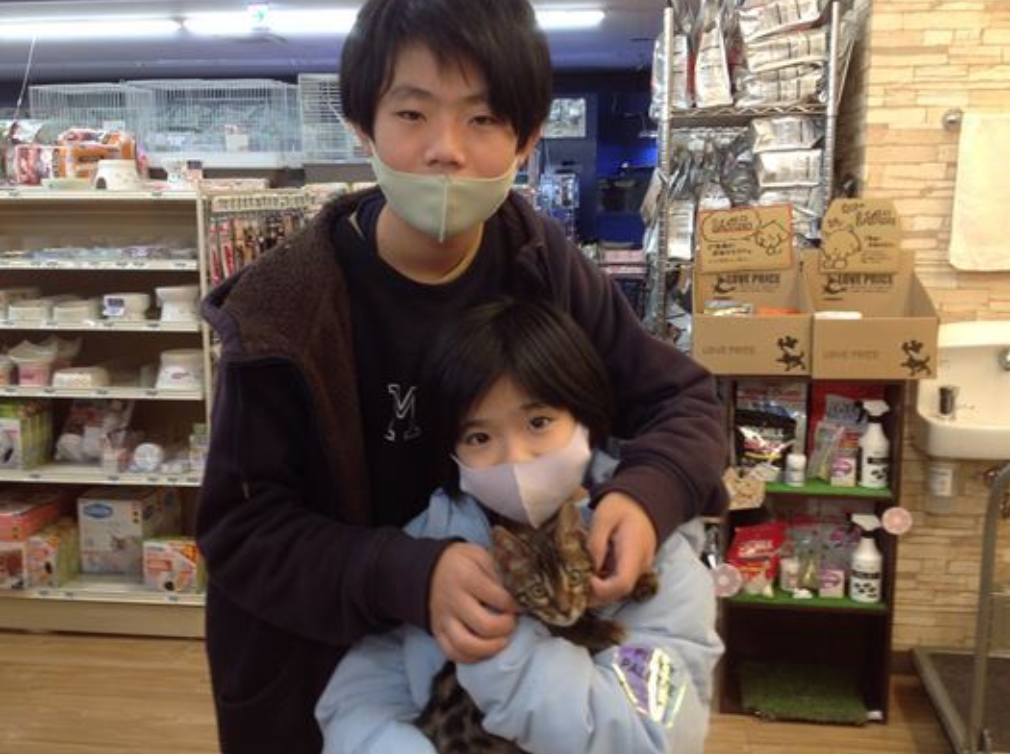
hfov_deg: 46.9
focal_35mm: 40
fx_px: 1165
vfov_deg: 35.9
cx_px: 512
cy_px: 356
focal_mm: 4.28
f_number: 2.4
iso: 64
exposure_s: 1/30
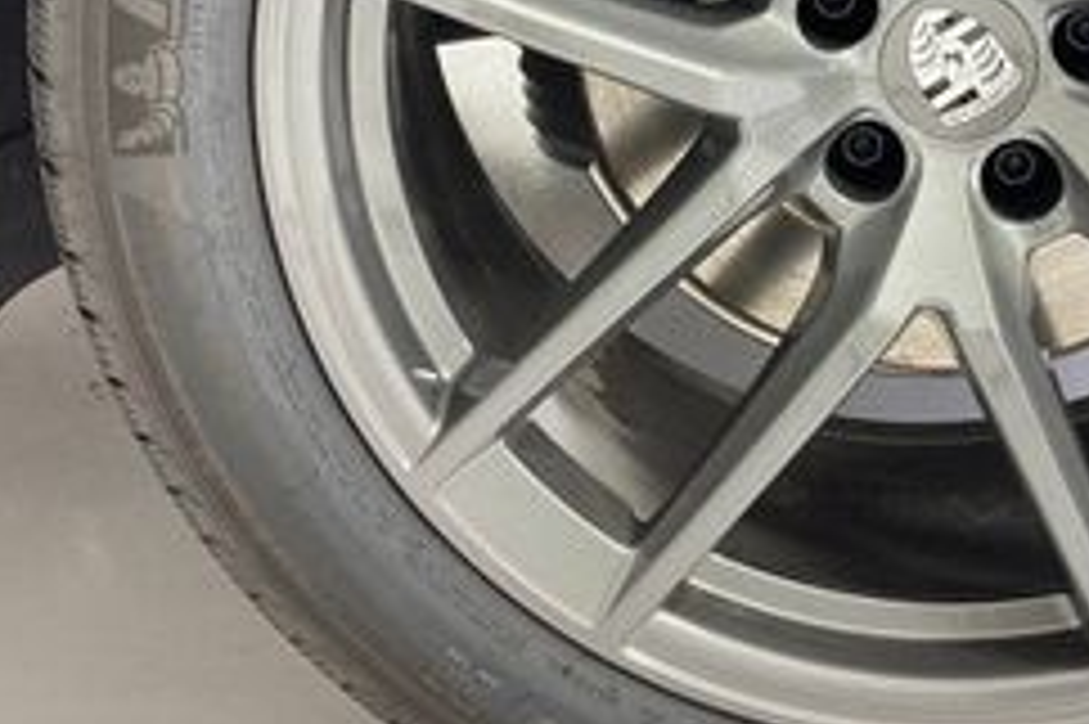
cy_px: 13
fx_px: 2328
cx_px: 850
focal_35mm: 77
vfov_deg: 17.3
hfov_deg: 25.9
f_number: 1.8
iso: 80
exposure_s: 1/120
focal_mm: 3.99
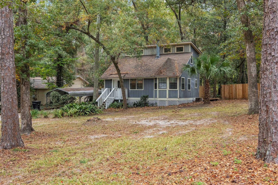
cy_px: 92
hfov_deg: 53.1
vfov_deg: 36.9
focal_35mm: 36
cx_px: 139
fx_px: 278
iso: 250
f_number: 8
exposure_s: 1/35
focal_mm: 24
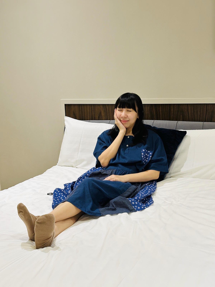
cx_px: 108
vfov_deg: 39.7
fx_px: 398
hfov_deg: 30.3
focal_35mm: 48
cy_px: 144
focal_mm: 6.86
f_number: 1.78
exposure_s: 1/60
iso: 160
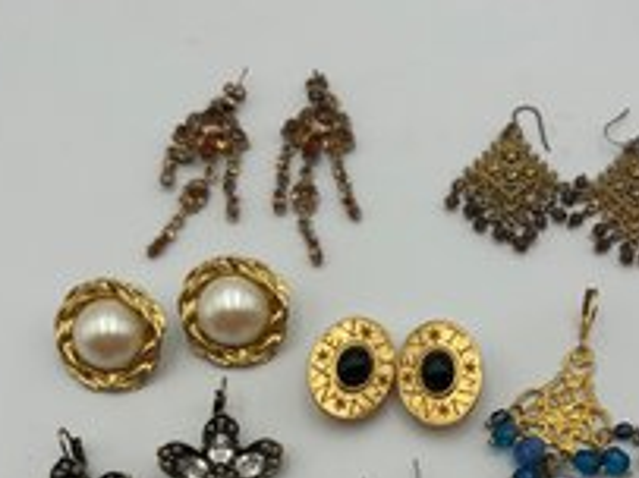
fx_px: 812
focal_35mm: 44
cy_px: 395
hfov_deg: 42.7
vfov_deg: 31.8
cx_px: 392
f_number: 1.5
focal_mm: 5.7
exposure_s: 1/1724
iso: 50
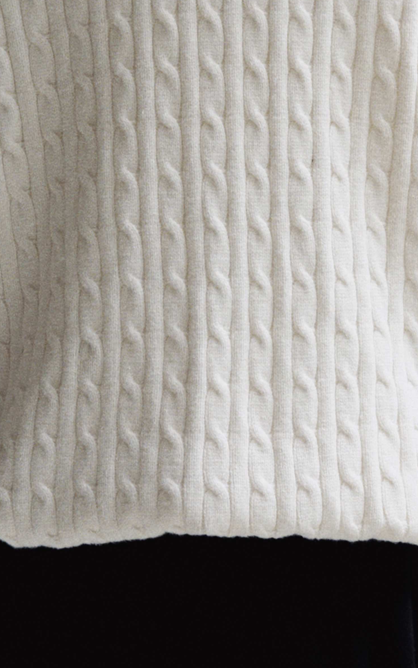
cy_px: 127
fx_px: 2350
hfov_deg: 10.2
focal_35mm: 129
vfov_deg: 16.1
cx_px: 245
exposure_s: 1/100
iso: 320
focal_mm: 35
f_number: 2.5
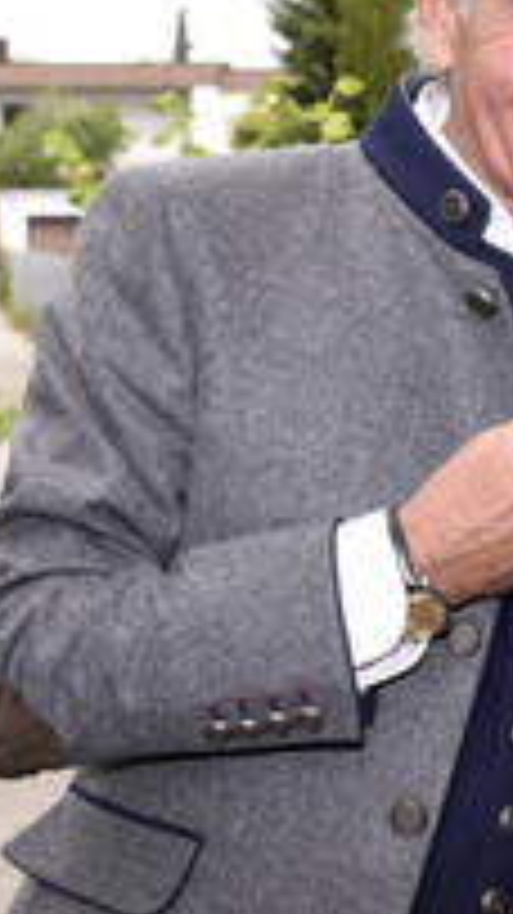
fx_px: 2930
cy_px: 293
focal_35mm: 121
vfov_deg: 17.7
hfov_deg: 9.9
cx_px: 596
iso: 160
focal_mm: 52
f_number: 8
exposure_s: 1/100
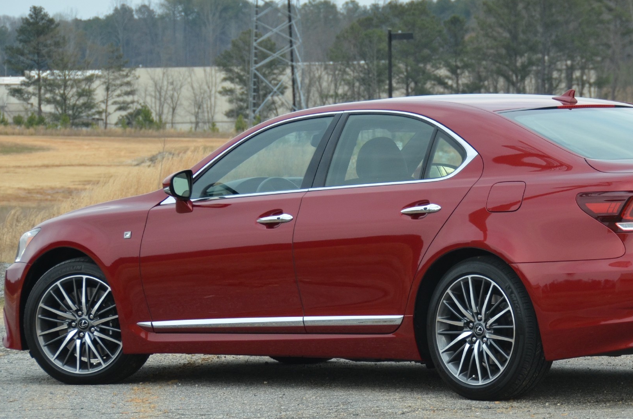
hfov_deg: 10.8
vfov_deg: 7.2
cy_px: 210
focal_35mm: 190
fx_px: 3334
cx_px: 429
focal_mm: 82
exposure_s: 1/1000
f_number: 5
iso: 640
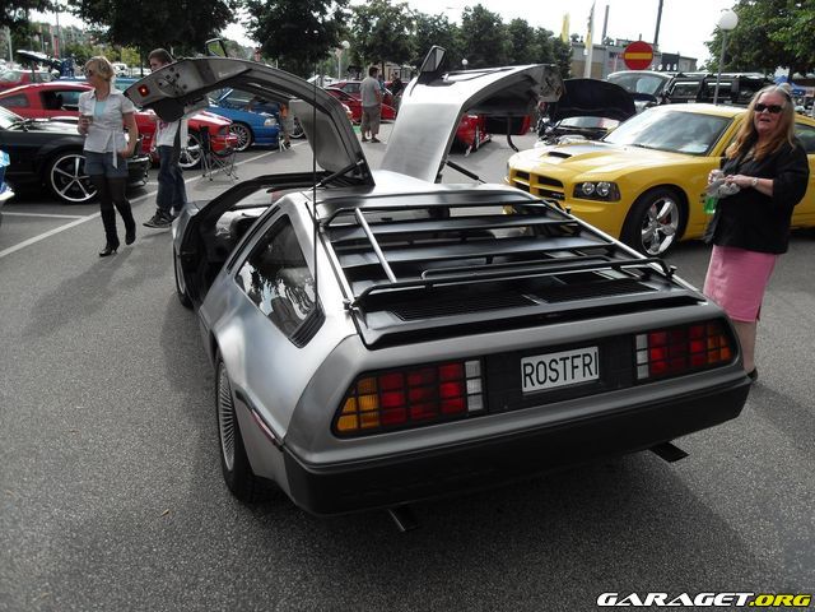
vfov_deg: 49.7
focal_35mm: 28
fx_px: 659
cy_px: 306
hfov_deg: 63.4
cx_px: 408
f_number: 7.1
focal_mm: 6
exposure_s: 1/125
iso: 80
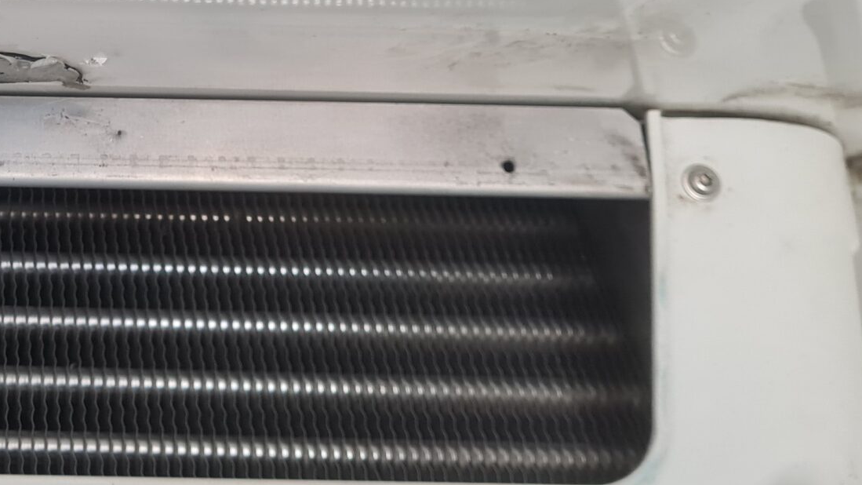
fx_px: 1508
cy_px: -41
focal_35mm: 66
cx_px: -43
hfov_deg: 29.3
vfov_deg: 17.7
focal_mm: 5.4
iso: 160
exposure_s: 1/100
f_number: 1.8
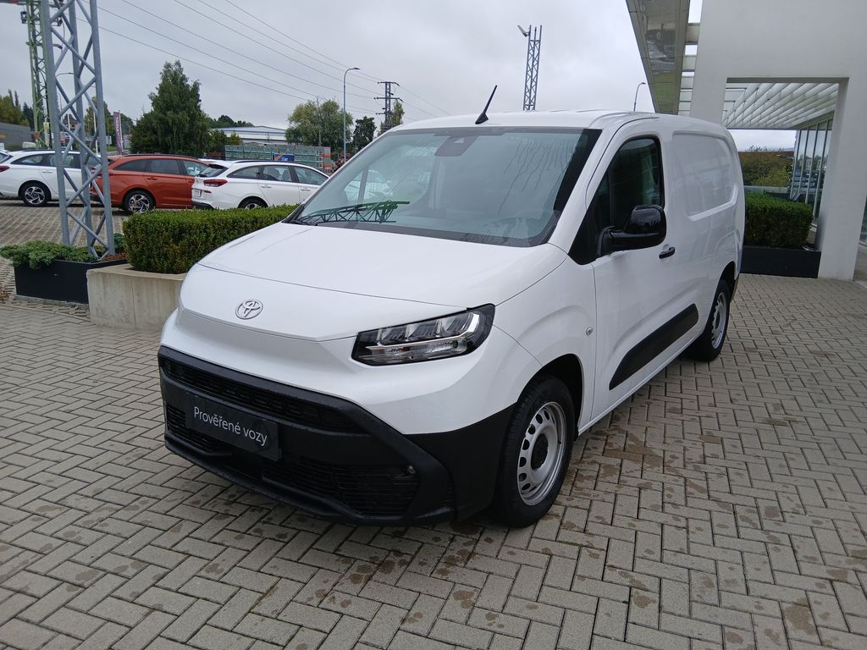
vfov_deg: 53.1
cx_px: 434
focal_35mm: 26
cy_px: 325
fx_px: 651
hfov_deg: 67.3
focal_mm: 3.98
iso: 32
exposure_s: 1/100
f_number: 1.8
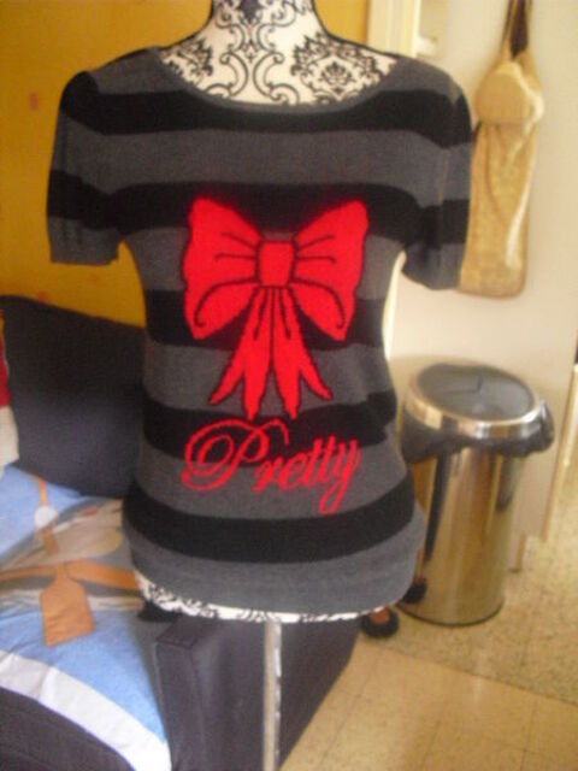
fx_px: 801
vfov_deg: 51.4
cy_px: 386
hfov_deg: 39.7
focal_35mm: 36
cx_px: 289
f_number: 3.1
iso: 800
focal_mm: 6.3
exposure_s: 1/8
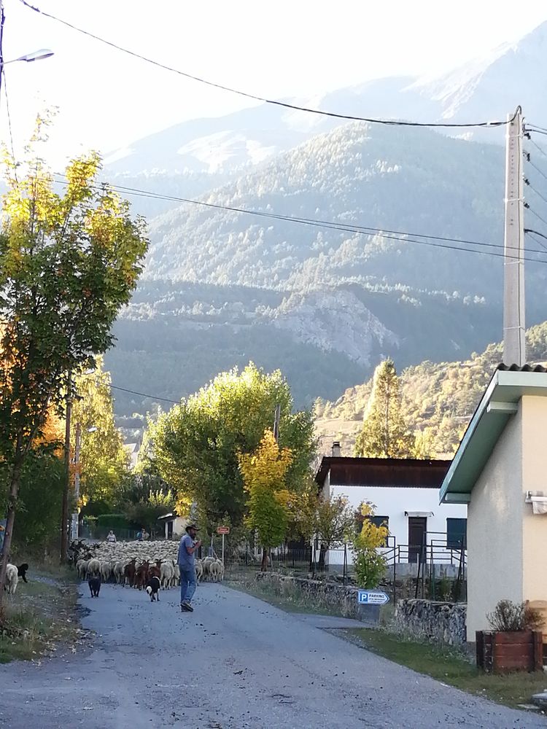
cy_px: 364
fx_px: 1981
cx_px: 274
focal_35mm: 94
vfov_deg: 20.9
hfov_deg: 15.7
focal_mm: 3.96
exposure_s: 1/139
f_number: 1.8
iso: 50
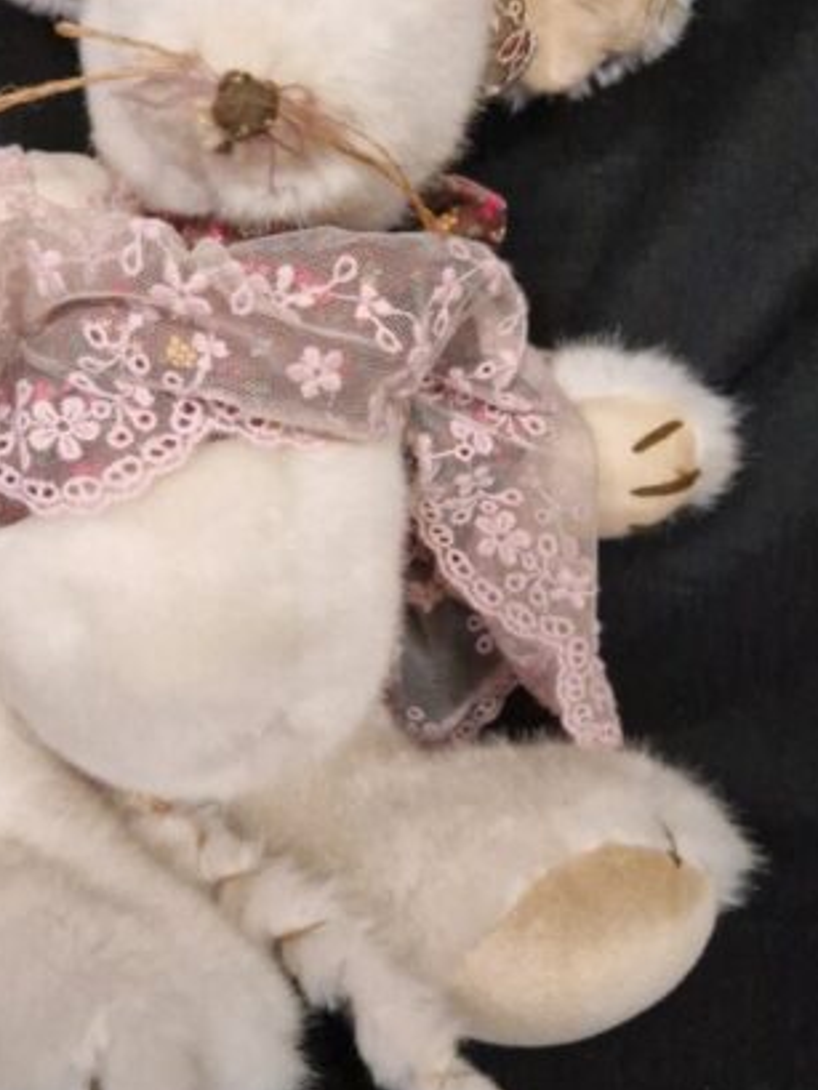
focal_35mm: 45
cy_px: 464
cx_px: 272
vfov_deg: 42.0
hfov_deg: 31.9
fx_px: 1417
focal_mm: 5.4
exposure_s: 1/100
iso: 100
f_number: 1.8
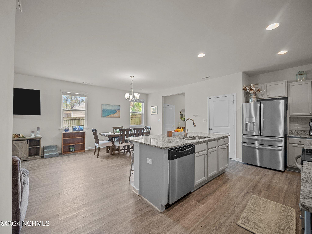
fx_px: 126
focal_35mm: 14
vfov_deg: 85.7
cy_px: 117
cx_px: 156
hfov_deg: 102.1
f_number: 4
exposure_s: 1/15
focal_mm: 7
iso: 400
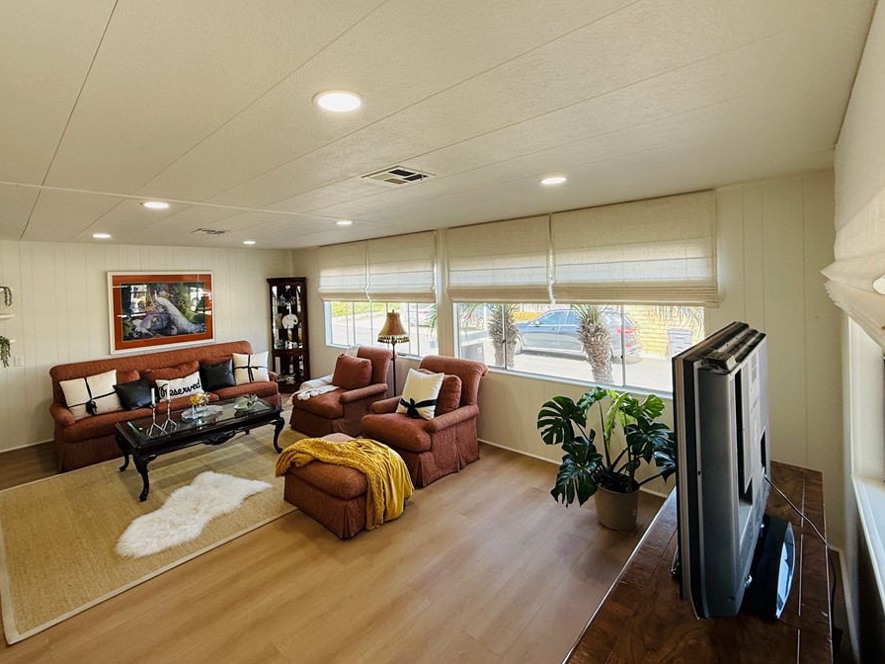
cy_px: 288
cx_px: 406
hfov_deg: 94.3
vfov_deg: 77.7
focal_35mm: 16
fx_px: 409
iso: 64
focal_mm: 2.22
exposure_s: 1/99
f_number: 2.2
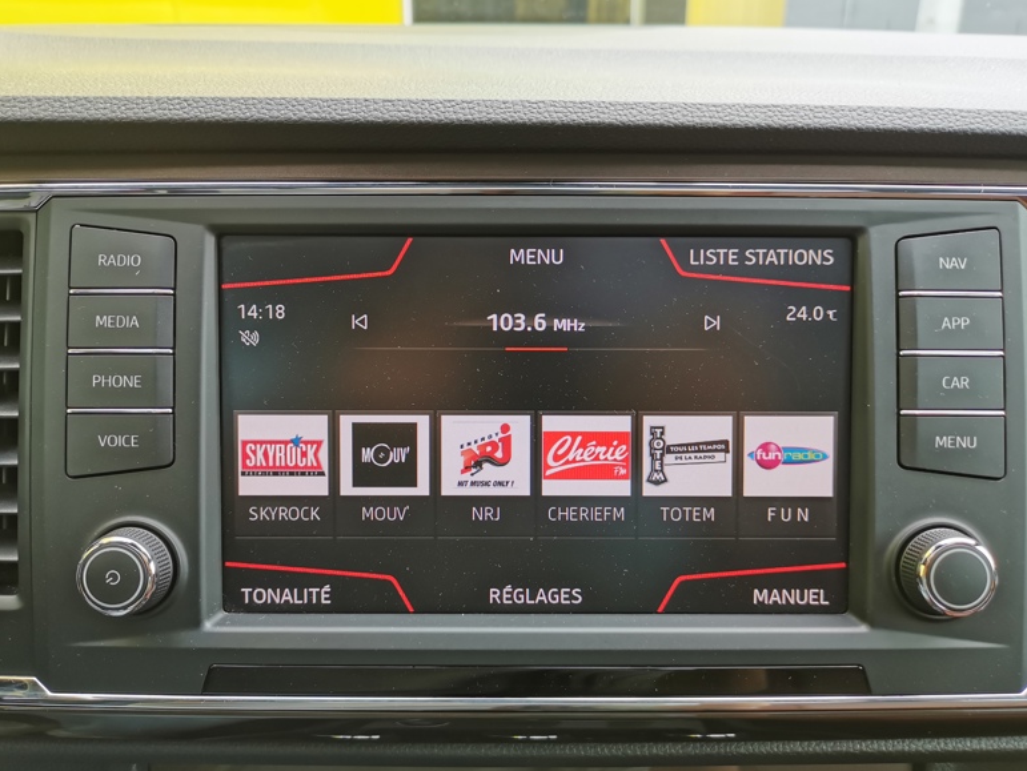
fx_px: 831
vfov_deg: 49.8
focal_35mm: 28
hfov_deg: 63.4
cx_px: 519
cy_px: 384
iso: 50
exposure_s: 1/342
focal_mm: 5.58
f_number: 1.8
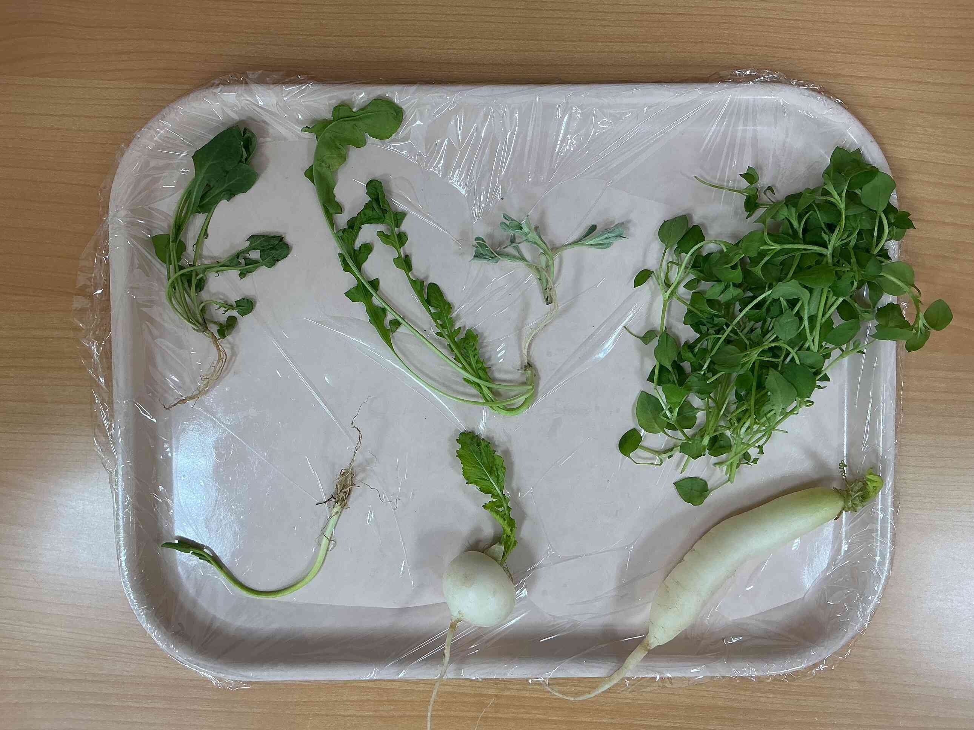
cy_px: 365
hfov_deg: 61.7
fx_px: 816
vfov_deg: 48.2
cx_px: 487
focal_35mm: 29
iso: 40
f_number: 1.8
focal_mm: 3
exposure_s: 1/120
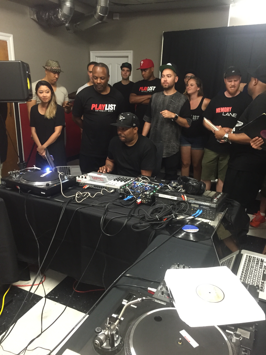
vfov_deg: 61.7
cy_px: 178
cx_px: 133
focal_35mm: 29
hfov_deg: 48.2
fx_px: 297
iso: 200
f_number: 2.2
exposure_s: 1/30
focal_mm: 4.15
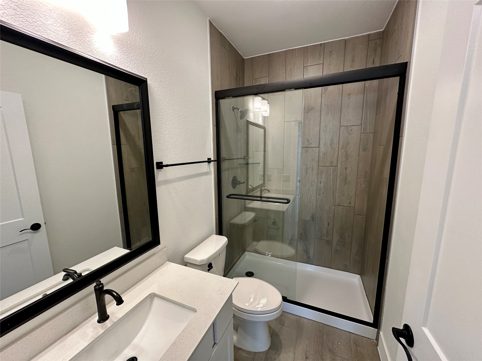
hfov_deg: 102.1
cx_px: 241
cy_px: 180
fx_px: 195
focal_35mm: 14
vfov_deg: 85.7
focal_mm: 2.22
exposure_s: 1/120
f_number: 2.2
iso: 250
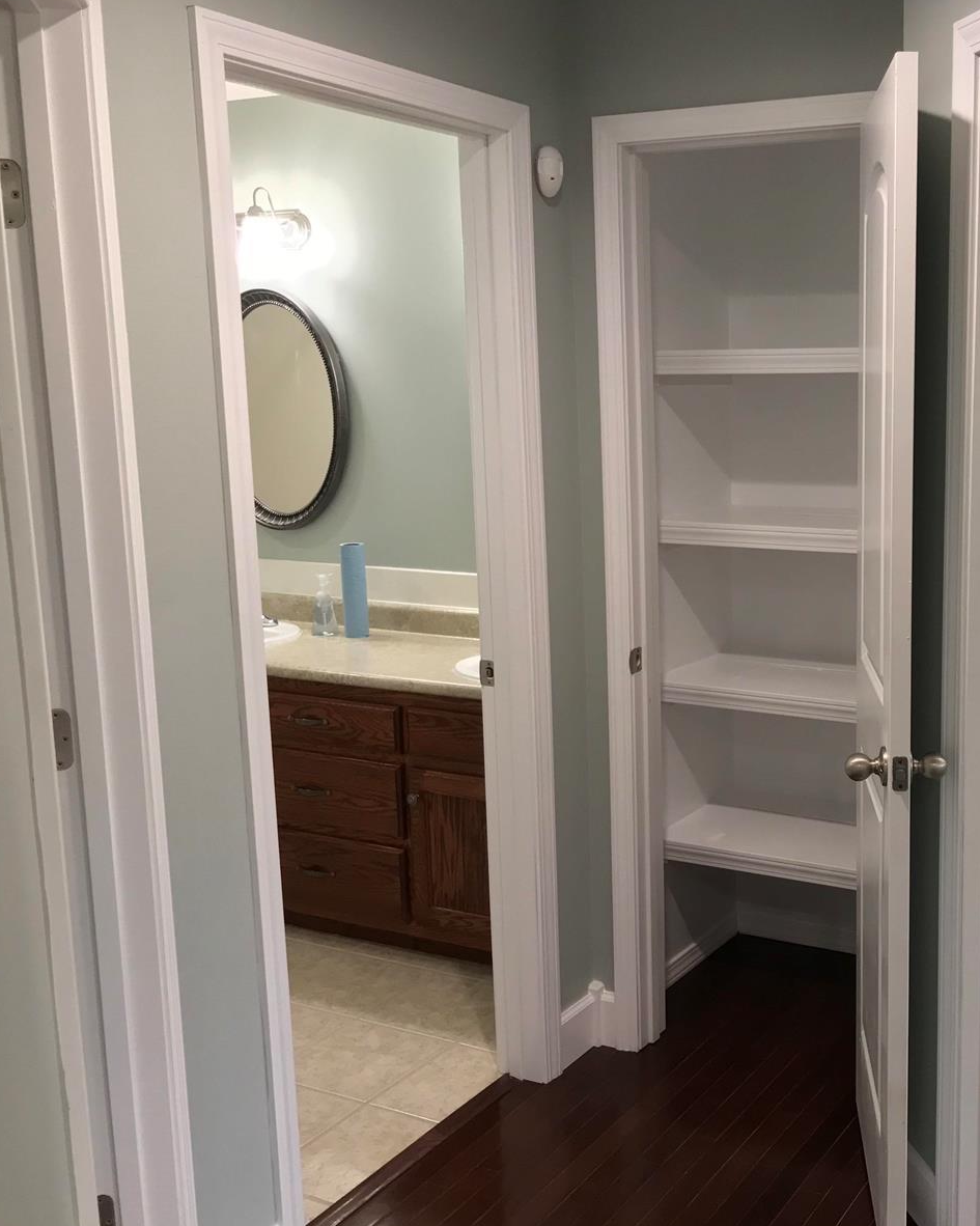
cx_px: 817
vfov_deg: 49.1
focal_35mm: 37
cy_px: 613
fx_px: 1342
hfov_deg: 38.3
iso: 64
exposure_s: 1/30
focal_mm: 3.99
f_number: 1.8
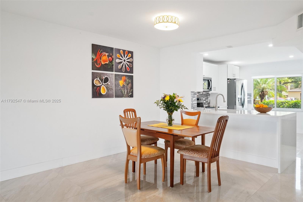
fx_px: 210
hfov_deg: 71.5
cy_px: 101
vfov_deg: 51.3
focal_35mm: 25
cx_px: 152
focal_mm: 17
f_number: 8
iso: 2000
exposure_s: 1/25
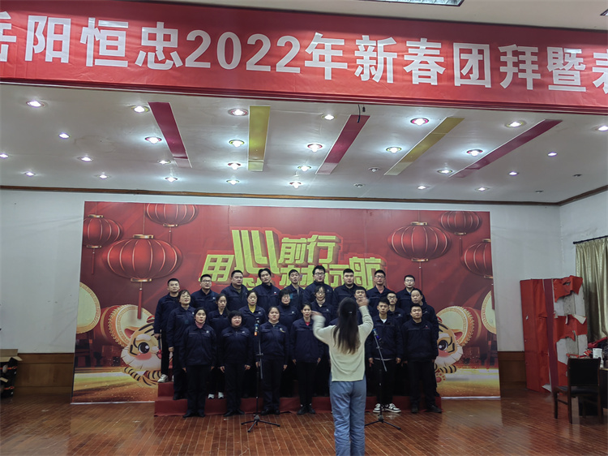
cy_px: 228
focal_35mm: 32
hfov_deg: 56.8
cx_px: 304
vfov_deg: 44.1
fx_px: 562
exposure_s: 1/33.3
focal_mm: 5.52
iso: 125
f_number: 1.9
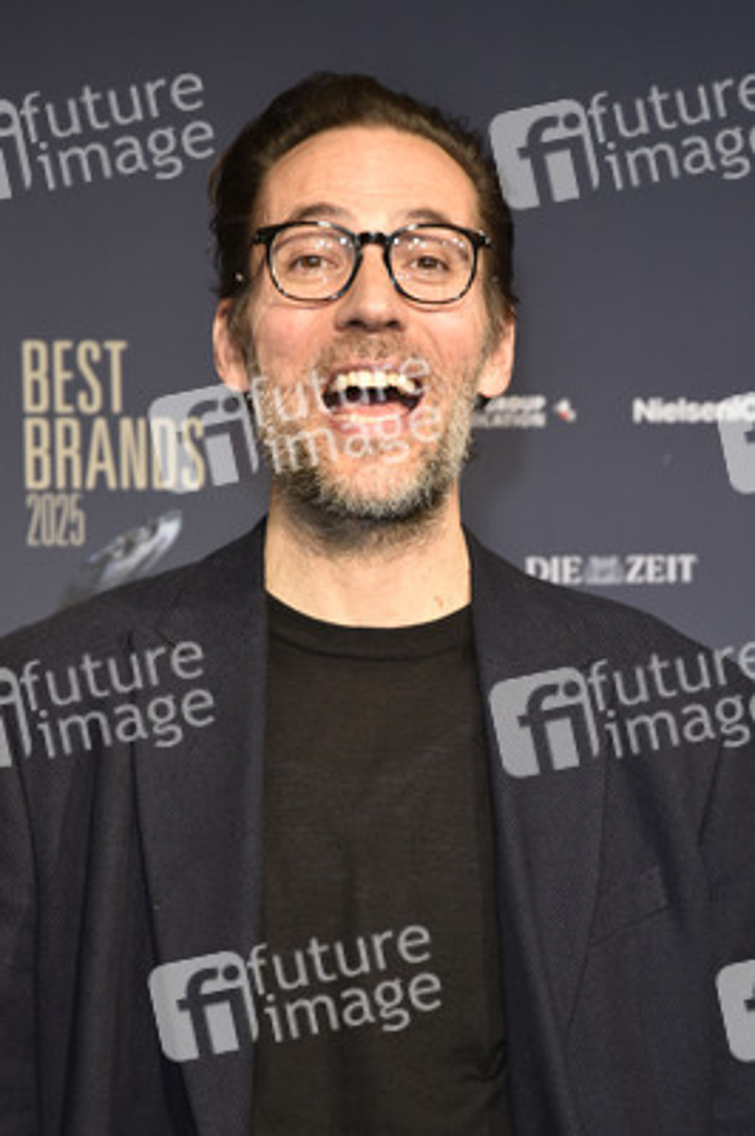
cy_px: 568
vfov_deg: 21.5
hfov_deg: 14.4
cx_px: 378
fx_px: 2993
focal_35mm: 95
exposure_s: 1/200
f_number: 7.1
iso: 1250
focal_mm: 95
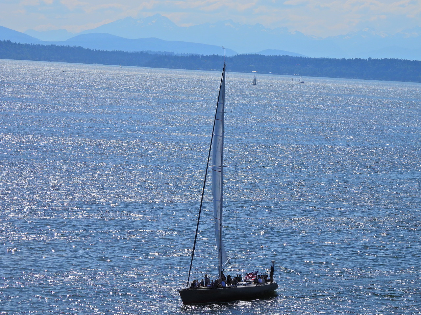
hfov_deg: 11.6
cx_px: 210
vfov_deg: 8.7
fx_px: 2068
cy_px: 158
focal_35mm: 170
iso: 100
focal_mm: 30.3
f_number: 5
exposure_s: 1/2000
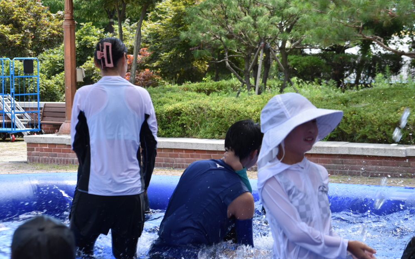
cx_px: 208
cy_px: 128
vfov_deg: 10.9
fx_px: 1357
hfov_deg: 17.4
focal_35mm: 120
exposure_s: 1/250
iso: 400
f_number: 8
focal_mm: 78
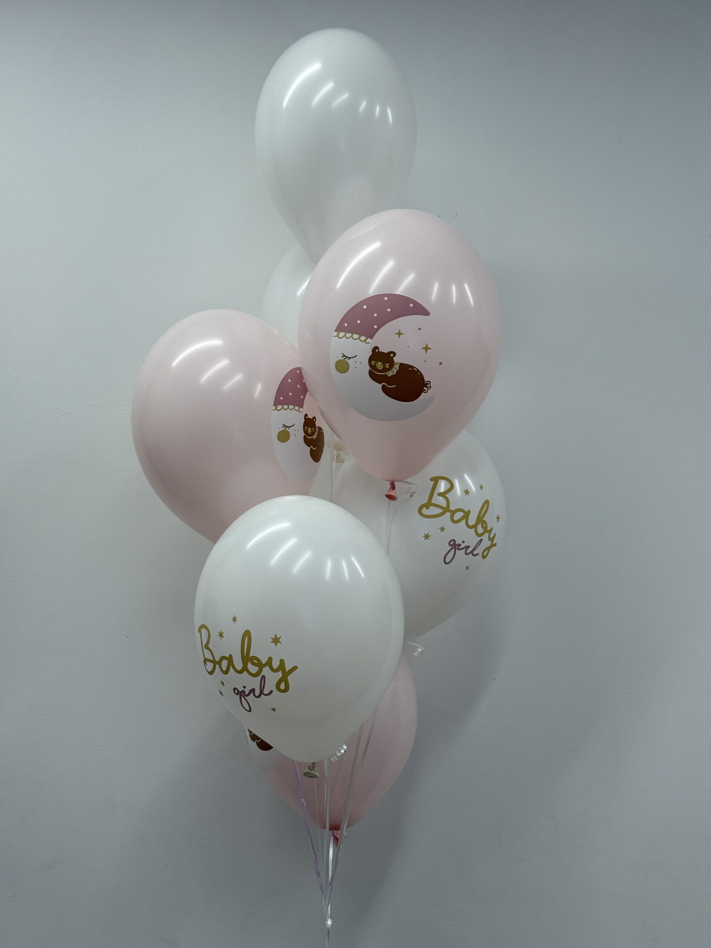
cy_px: 474
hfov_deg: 30.3
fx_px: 1315
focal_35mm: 48
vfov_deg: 39.7
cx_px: 356
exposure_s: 1/364
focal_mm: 6.76
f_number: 1.78
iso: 64
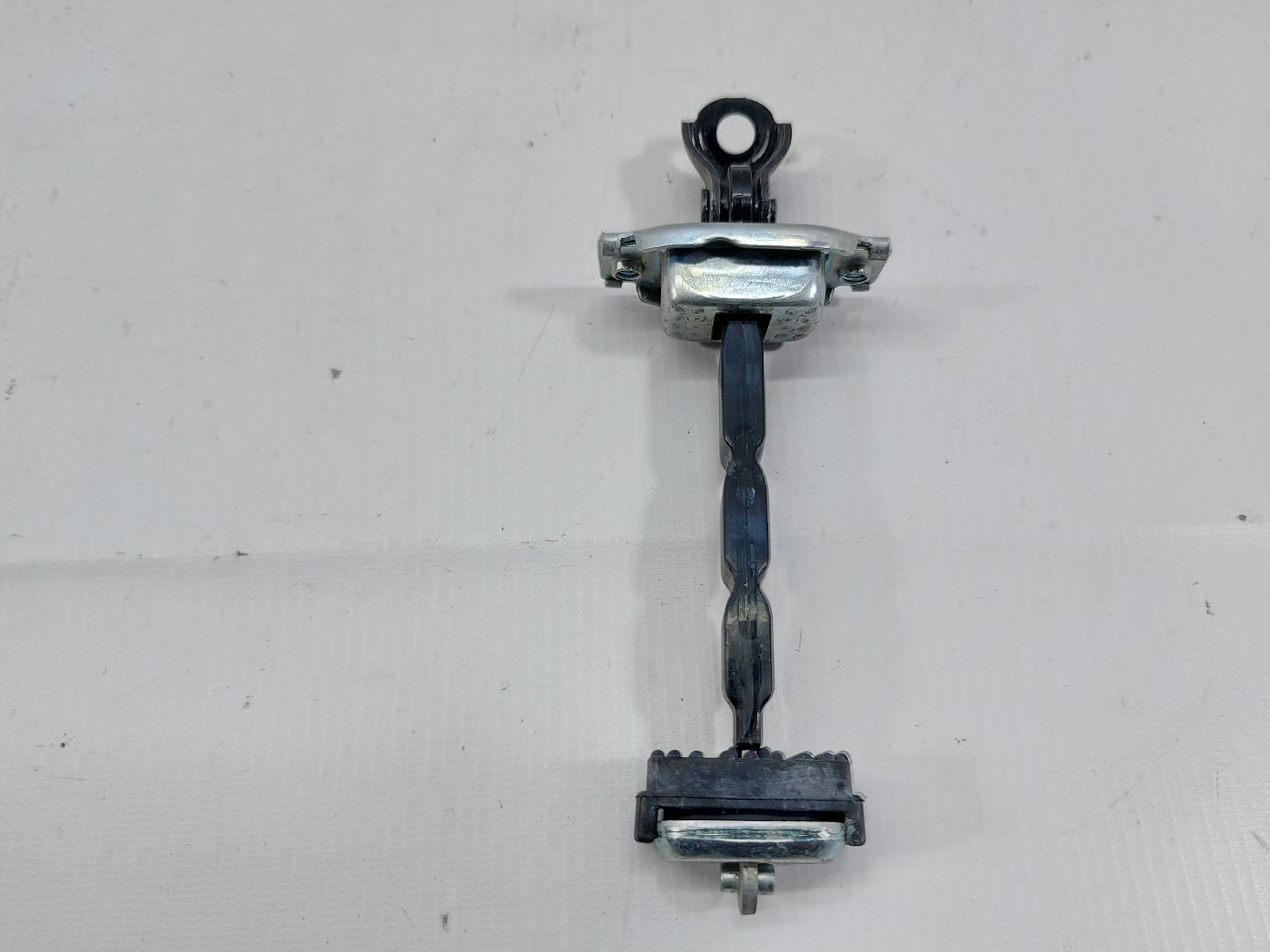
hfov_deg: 71.6
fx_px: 880
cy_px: 476
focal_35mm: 24
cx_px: 635
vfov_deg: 56.8
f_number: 1.8
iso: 64
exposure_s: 1/50
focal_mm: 5.23
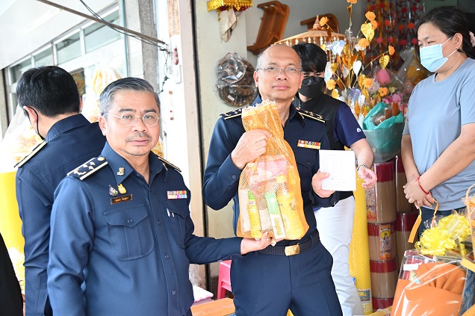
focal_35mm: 40
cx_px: 238
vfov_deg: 33.3
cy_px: 158
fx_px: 527
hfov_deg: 48.5
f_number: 4
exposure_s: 1/640
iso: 3600
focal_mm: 40
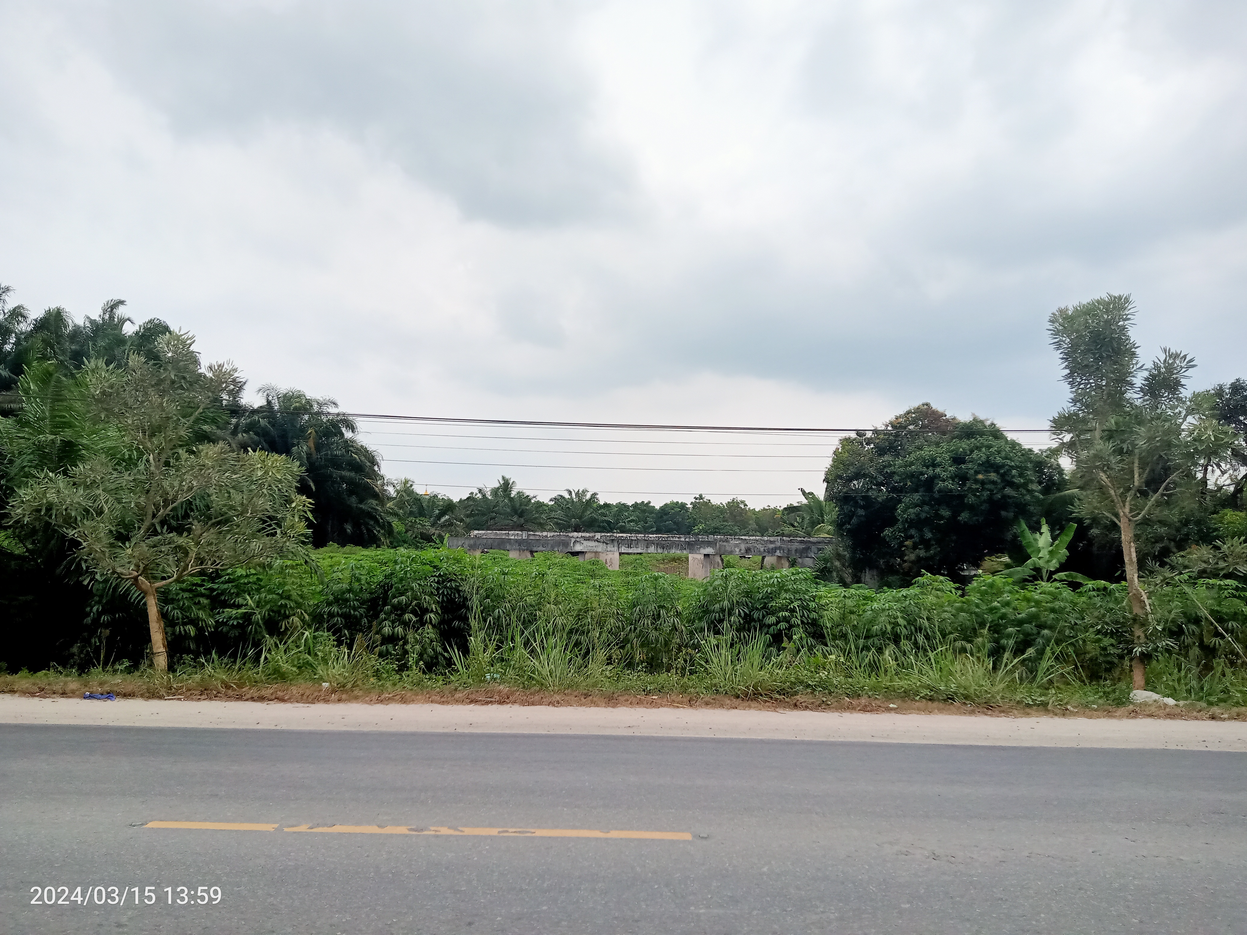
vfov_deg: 49.7
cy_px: 468
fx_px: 1009
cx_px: 624
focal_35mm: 28
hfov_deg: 63.4
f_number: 2.2
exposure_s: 1/1815
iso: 112
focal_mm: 3.37
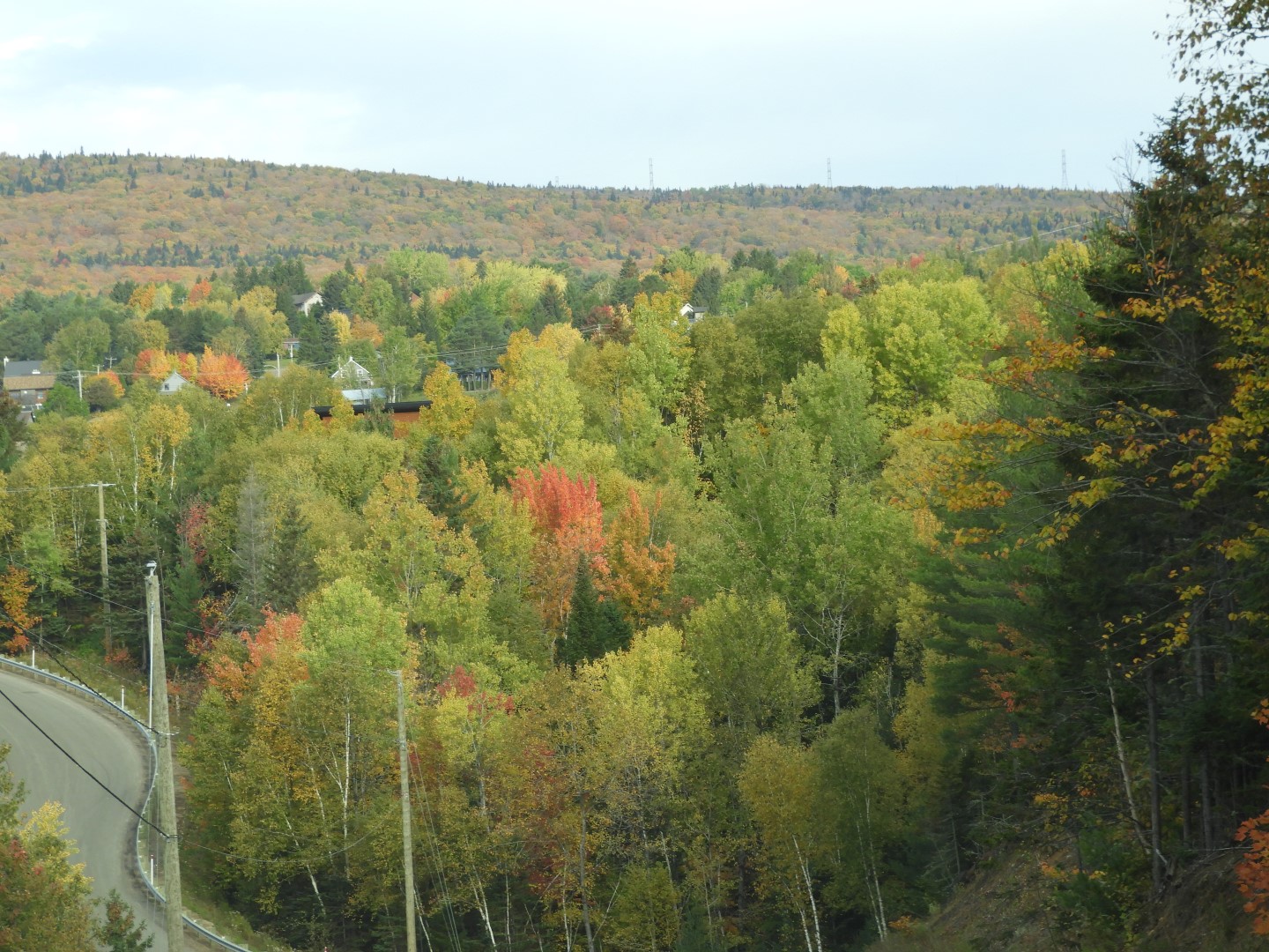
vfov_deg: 11.9
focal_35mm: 125
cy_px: 476
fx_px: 4582
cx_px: 634
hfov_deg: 15.8
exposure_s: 1/100
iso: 100
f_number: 5
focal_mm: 22.4
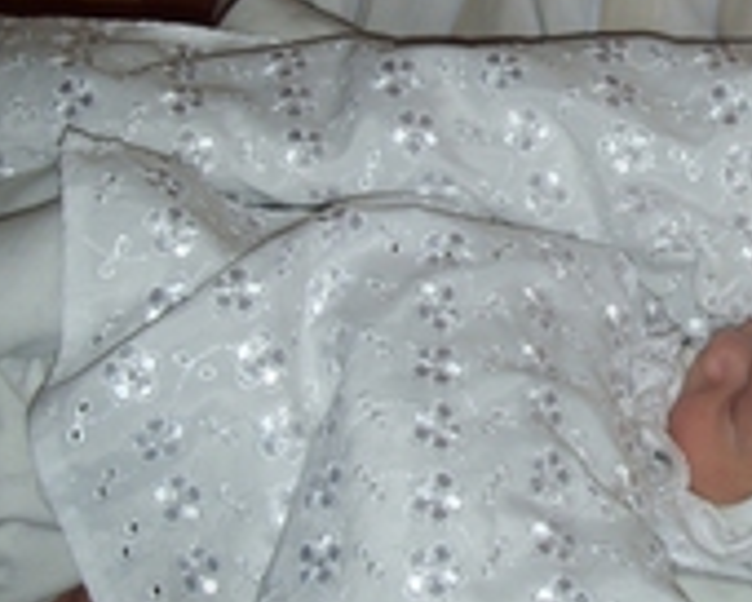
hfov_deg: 23.2
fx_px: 1781
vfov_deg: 19.0
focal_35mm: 80
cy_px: 128
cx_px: 686
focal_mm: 6.3
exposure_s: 1/30
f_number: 6.3
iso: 50
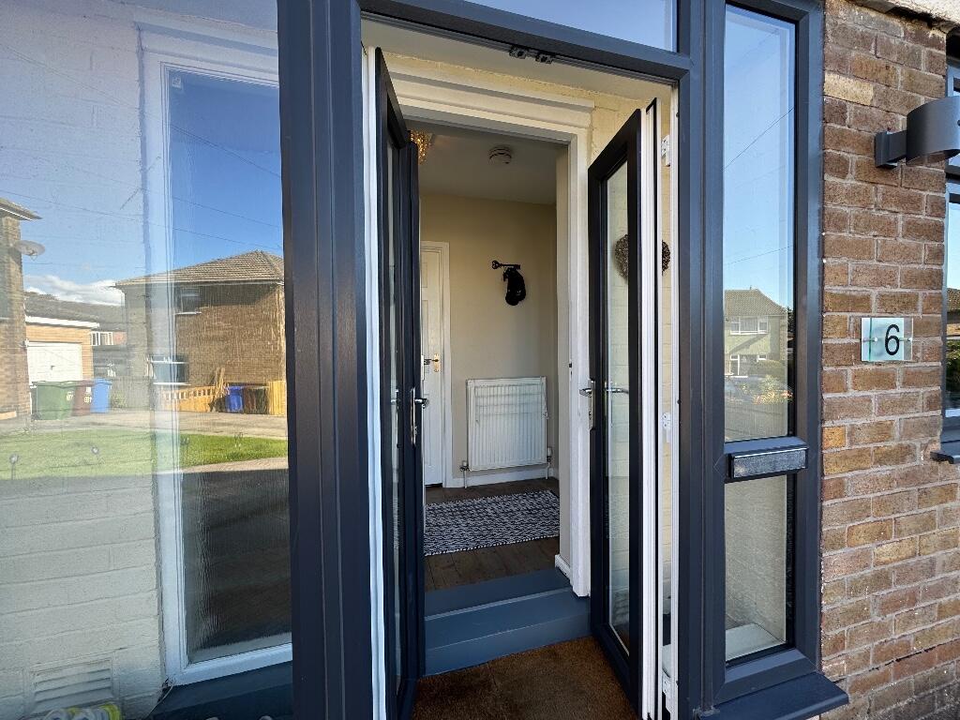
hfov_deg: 102.1
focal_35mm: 14
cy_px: 360
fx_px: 388
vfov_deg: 85.7
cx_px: 480
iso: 40
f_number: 2.2
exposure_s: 1/178
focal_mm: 2.22
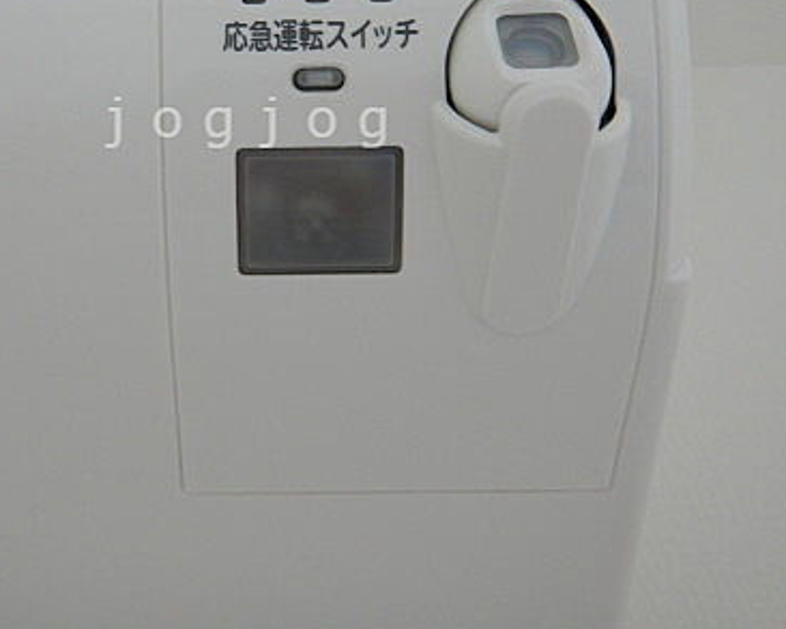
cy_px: 122
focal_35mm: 41
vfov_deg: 35.3
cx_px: 251
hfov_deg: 44.0
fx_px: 954
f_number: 2.8
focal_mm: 4.3
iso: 125
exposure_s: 1/50
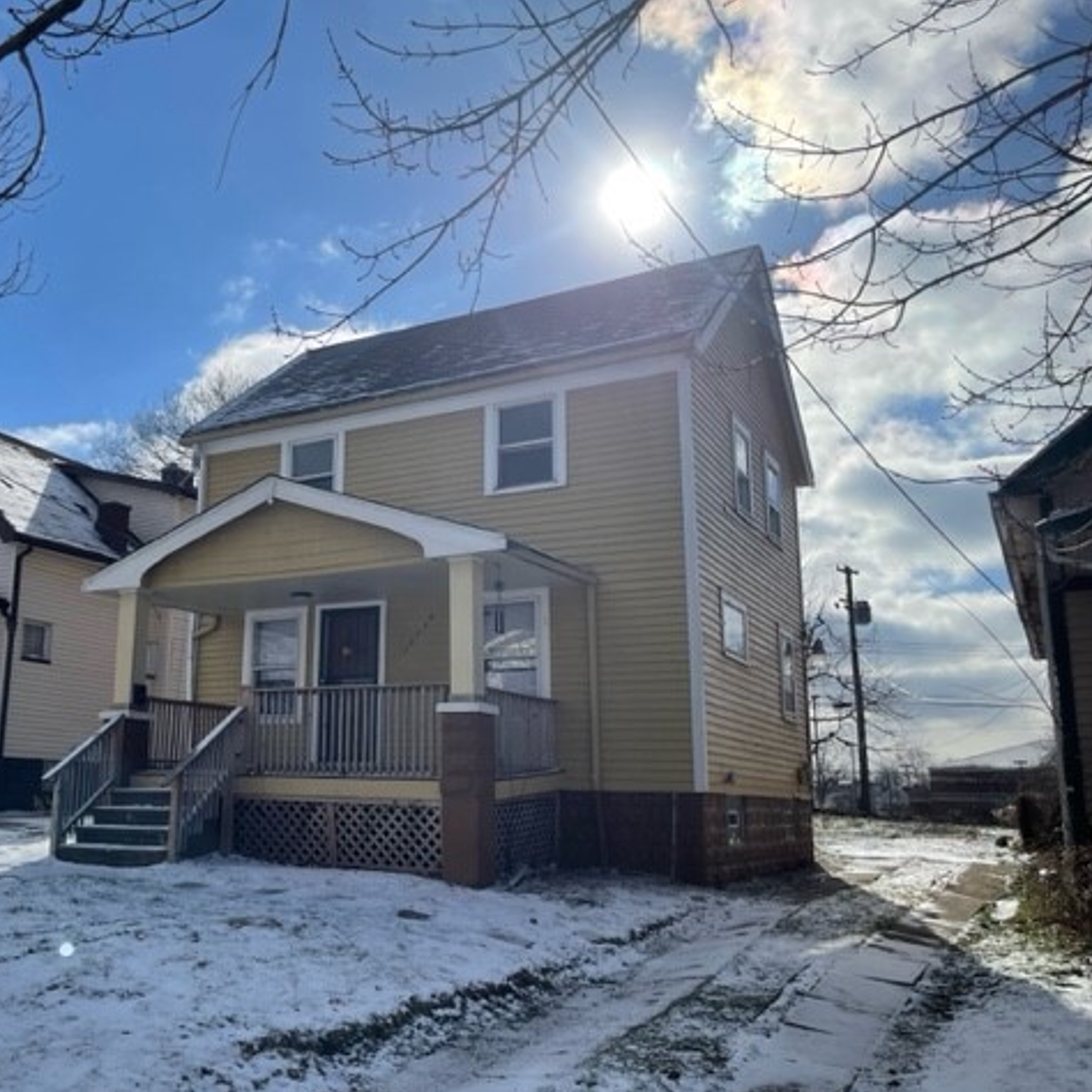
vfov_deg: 52.5
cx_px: 357
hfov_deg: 51.5
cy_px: 551
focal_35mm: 31
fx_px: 1106
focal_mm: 5.1
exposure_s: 1/10000
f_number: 1.6
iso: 32
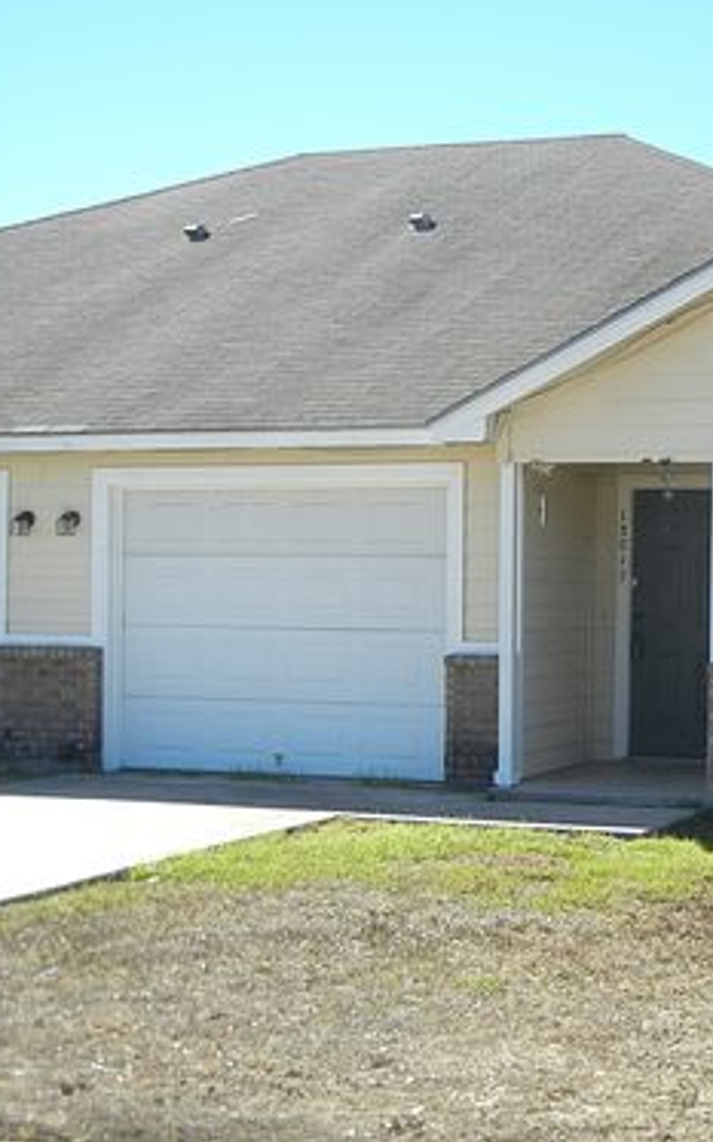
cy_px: 571
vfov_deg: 32.0
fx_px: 1991
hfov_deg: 19.7
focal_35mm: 64
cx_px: 725
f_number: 3.8
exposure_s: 1/833
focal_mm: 8.1
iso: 160
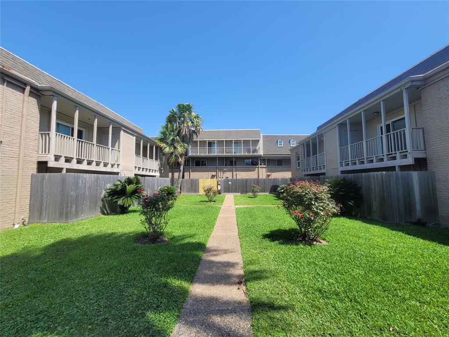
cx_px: 224
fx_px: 169
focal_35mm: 13
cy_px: 168
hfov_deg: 106.2
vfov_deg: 89.9
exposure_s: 1/1238
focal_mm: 2.2
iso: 64
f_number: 2.2
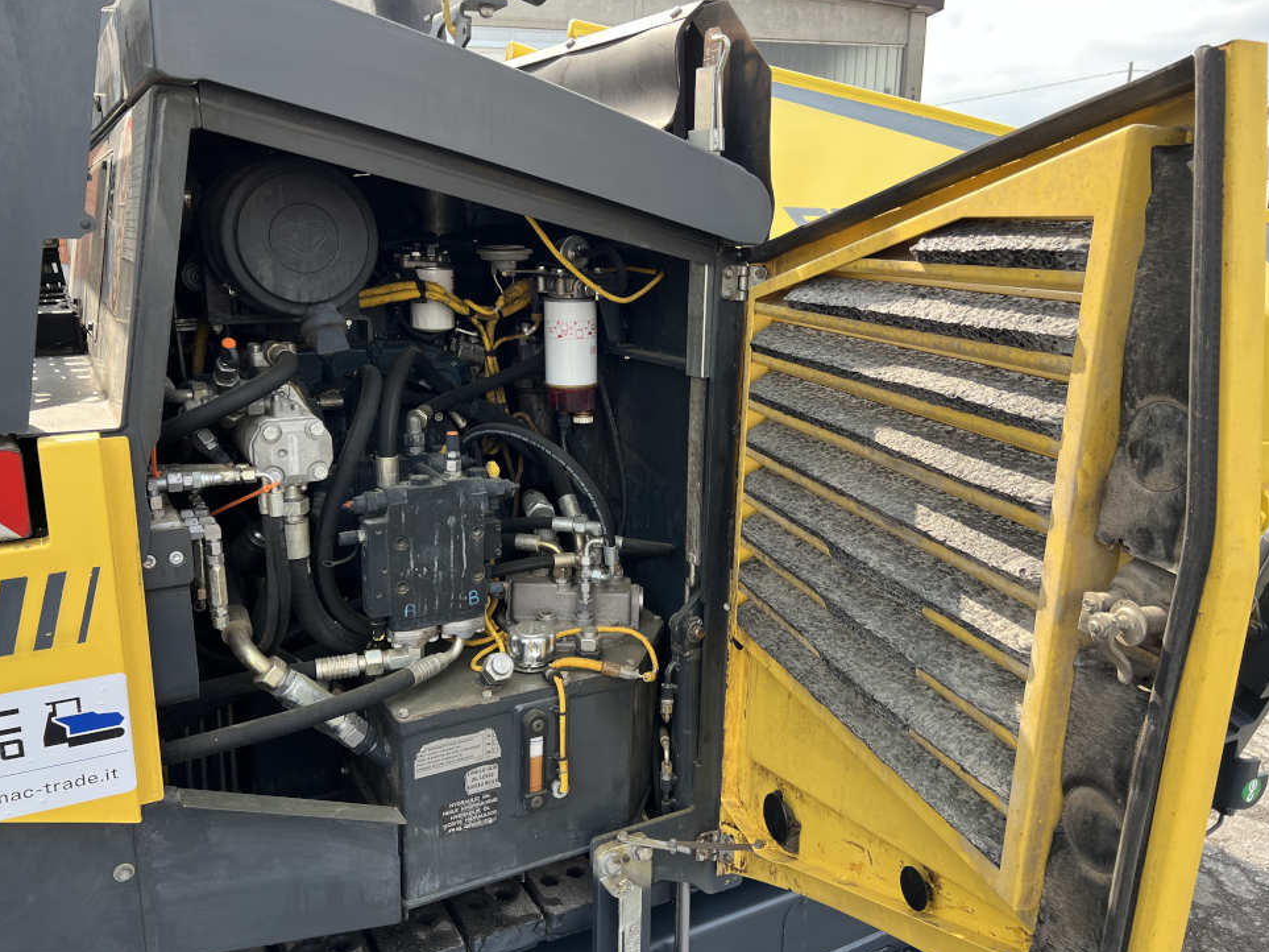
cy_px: 471
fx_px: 990
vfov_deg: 51.3
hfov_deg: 65.3
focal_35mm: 27
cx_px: 614
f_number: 1.5
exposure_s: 1/658
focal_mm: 5.7
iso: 50
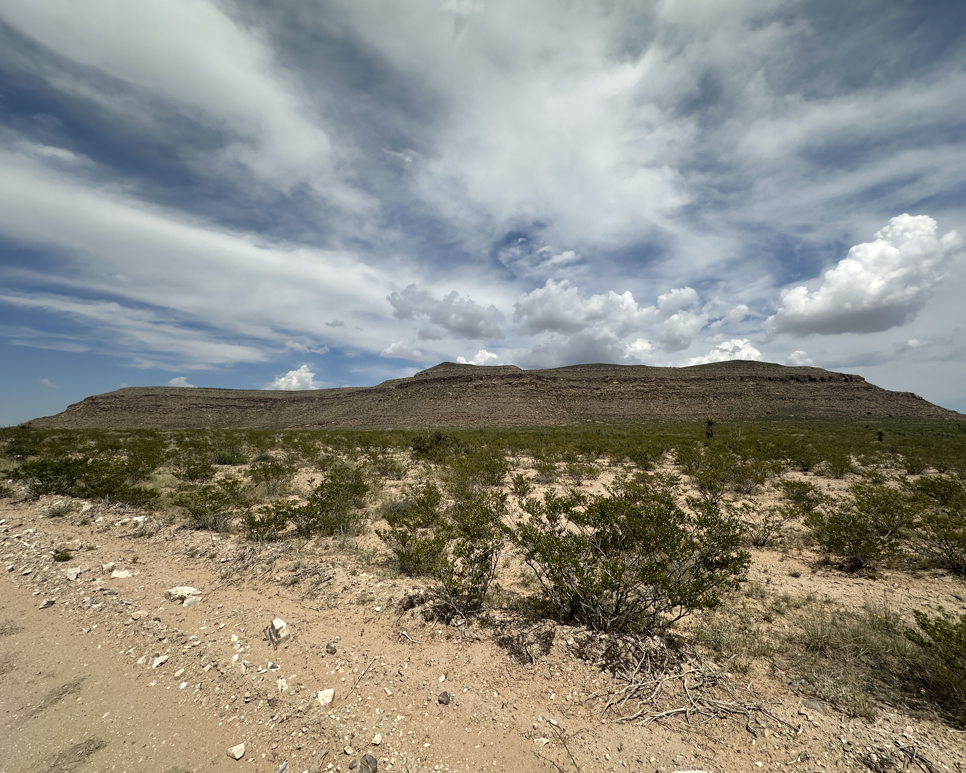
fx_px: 429
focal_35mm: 15
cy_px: 381
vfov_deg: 84.0
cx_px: 503
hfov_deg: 96.7
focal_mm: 2.22
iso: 50
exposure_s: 1/4464
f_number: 2.2
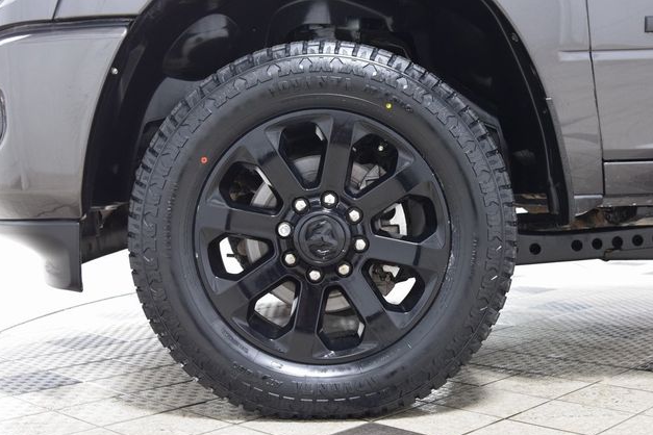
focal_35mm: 49
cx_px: 329
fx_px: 889
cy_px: 221
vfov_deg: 27.5
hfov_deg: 40.3
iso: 1600
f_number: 5
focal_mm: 32
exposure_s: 1/15
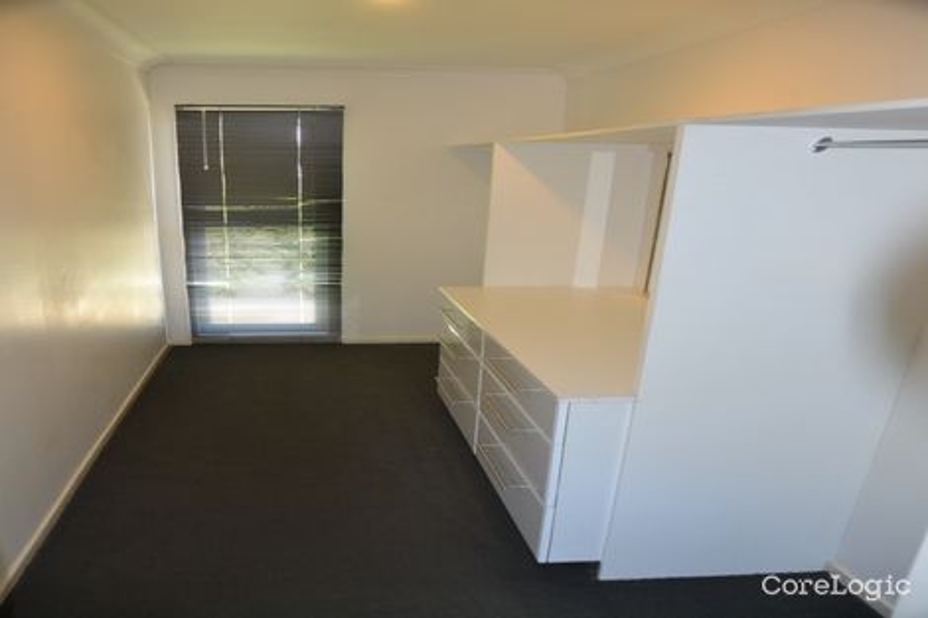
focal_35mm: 27
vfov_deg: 47.9
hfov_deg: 67.4
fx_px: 696
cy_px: 309
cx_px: 464
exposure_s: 1/60
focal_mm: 18
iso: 2500
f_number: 3.5
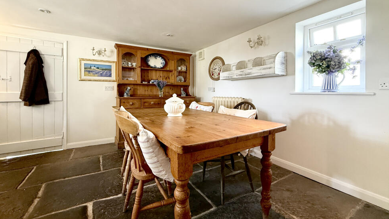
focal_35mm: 16
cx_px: 193
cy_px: 94
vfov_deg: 66.7
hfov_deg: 99.4
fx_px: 165
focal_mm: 2.22
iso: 250
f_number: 2.2
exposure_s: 1/50
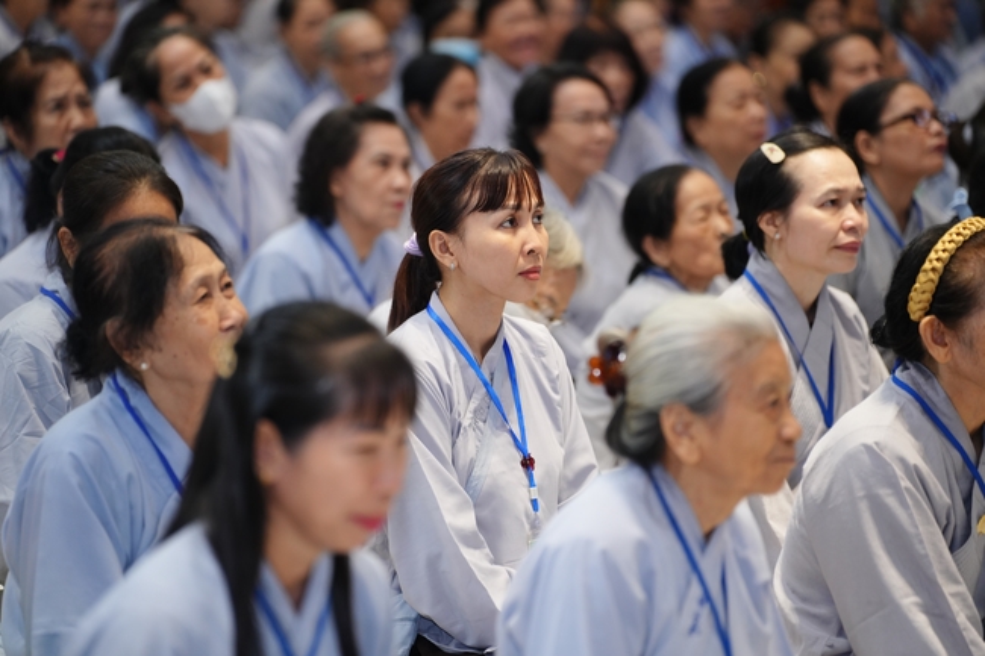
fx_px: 4103
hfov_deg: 13.7
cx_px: 492
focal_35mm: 150
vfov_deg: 9.1
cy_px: 328
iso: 1250
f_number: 2.8
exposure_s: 1/160
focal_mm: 150
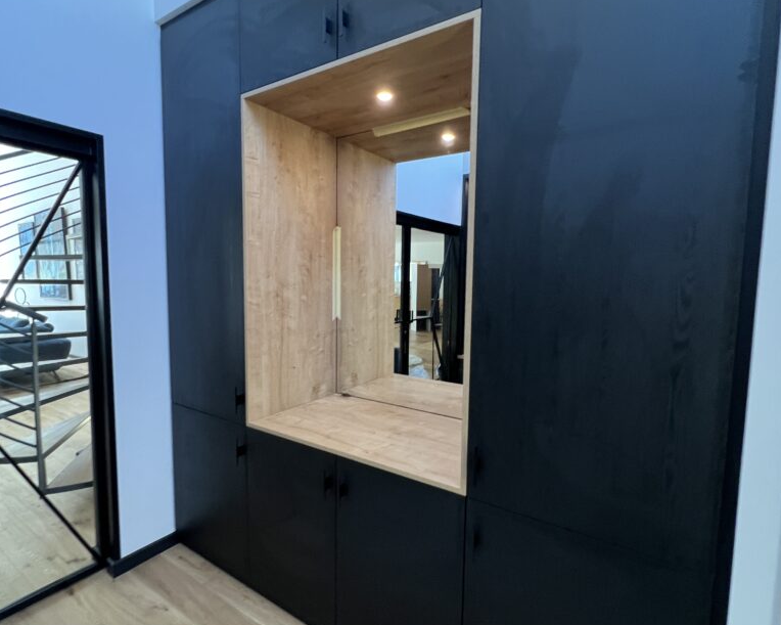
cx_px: 390
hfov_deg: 89.6
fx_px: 393
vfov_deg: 77.0
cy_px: 313
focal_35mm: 17
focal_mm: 1.57
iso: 250
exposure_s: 1/61
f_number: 1.8
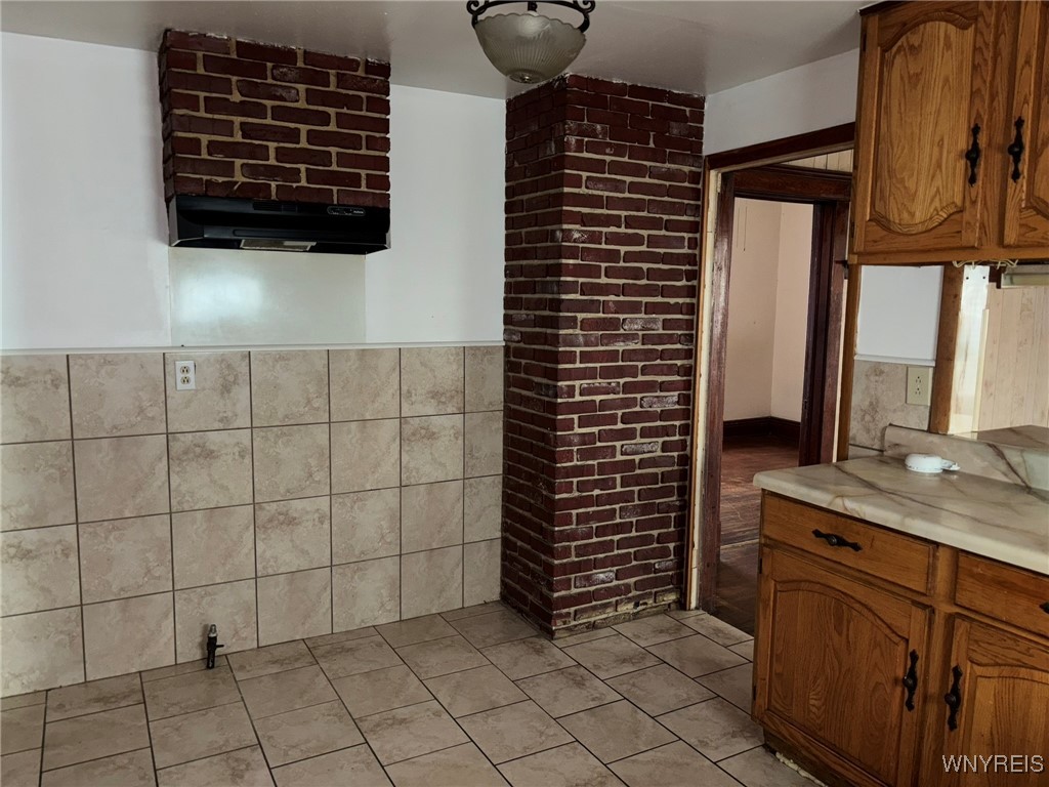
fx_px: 788
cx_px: 524
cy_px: 394
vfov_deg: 53.1
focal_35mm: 26
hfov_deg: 67.3
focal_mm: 5.96
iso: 100
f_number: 1.6
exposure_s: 1/6
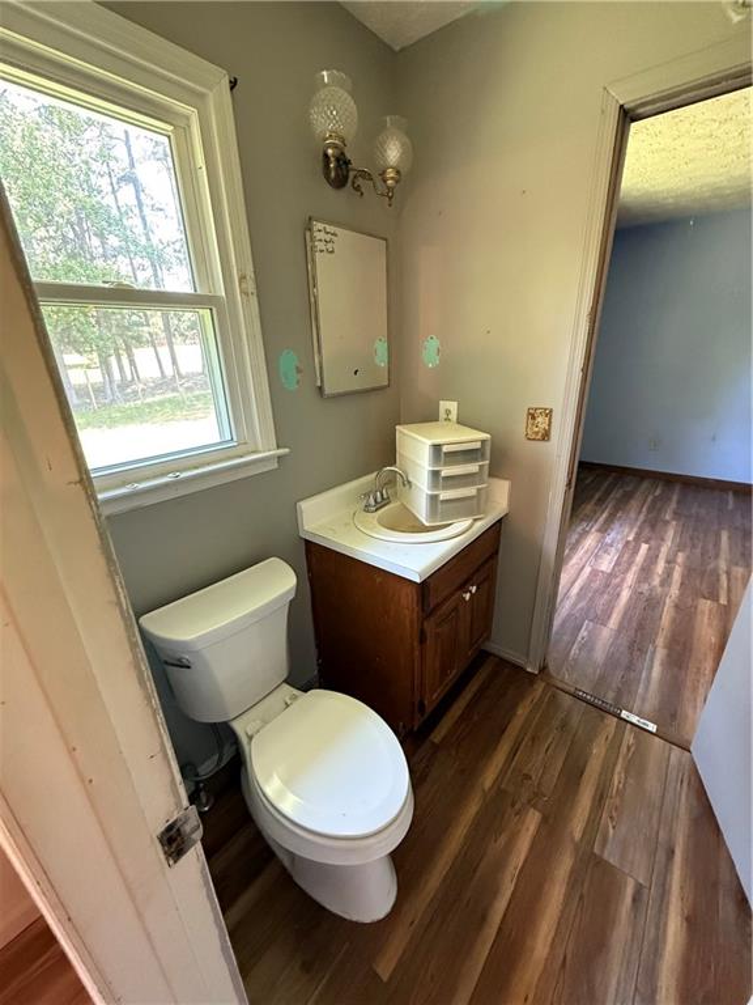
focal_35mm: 14
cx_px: 376
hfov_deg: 85.7
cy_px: 502
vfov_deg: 102.1
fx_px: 406
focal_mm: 2.22
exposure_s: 1/60
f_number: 2.2
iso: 800
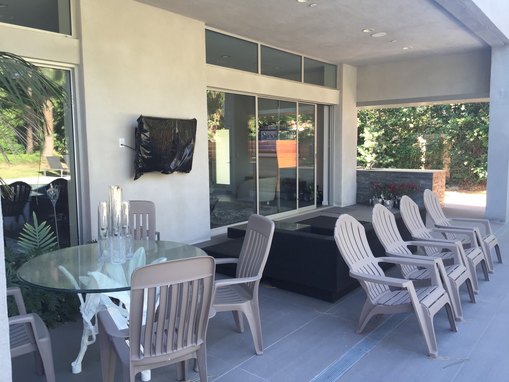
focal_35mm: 29
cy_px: 191
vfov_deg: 48.2
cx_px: 254
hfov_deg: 61.7
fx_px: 426
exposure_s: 1/63
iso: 32
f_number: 2.2
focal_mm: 4.15
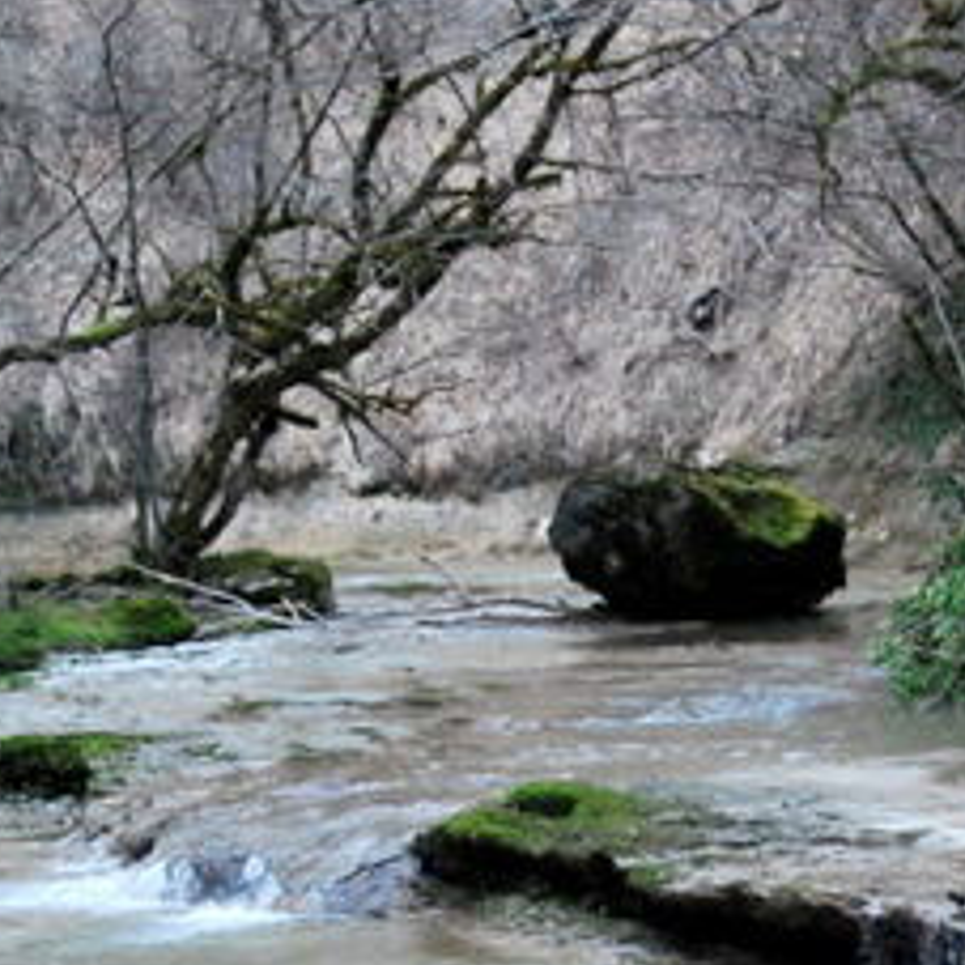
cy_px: 854
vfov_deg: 11.4
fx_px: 4826
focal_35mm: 153
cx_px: 748
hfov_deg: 11.4
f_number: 5
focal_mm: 34
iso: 1600
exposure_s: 1/100
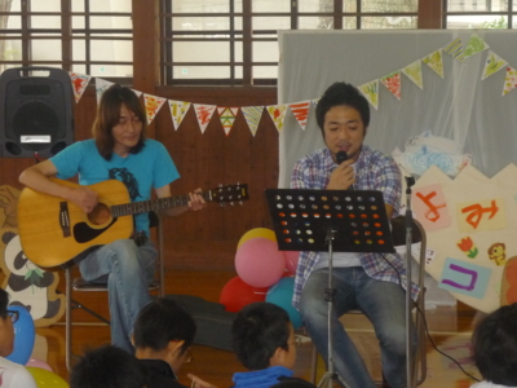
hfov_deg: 17.4
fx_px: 1688
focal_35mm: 113
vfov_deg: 13.1
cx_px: 258
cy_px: 194
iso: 400
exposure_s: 1/50
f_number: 4.6
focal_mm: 14.6
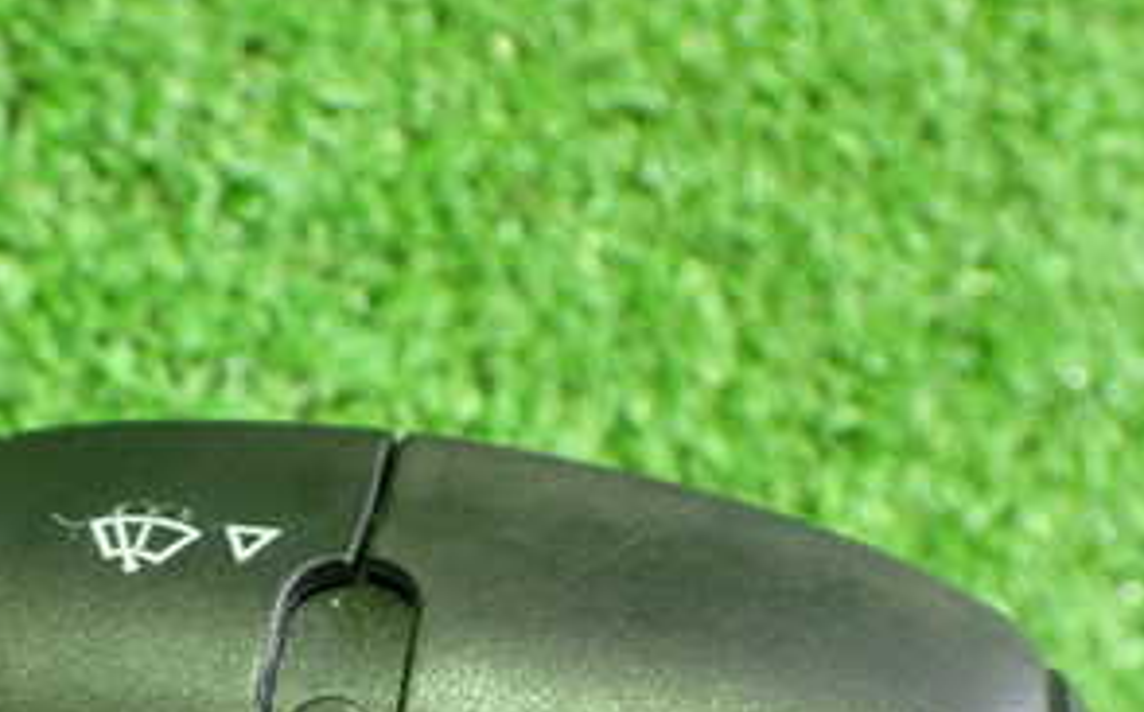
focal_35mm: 65
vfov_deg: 19.5
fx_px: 2024
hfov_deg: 30.5
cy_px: 673
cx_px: 167
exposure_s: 1/30
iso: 1000
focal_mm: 5.4
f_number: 2.3
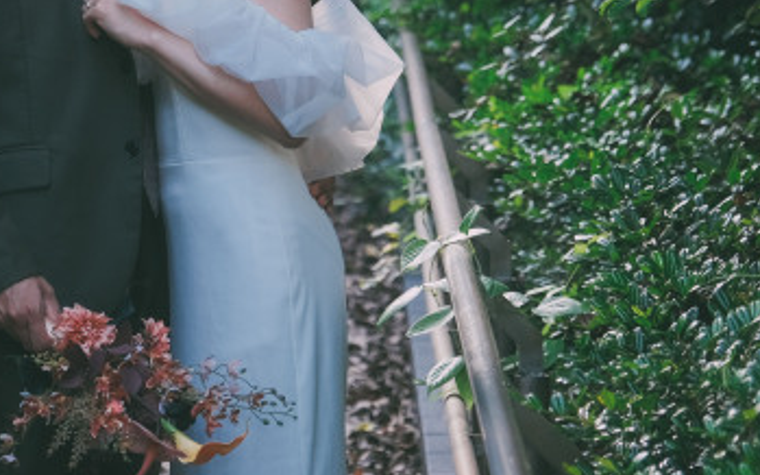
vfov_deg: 6.7
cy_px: -38
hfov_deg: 10.8
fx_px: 4018
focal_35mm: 194
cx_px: 263
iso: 160
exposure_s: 1/125
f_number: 2.8
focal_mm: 55
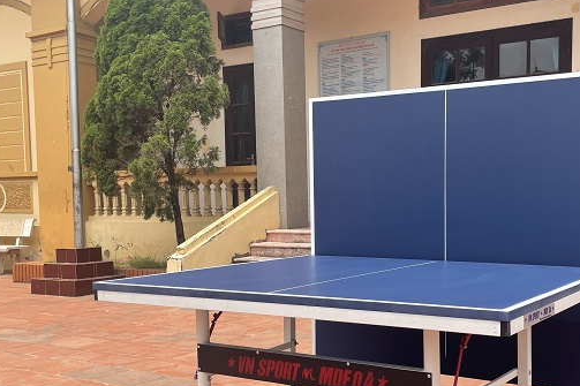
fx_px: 693
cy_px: 256
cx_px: 339
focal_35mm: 43
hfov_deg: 45.3
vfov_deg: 30.9
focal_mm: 4.2
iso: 32
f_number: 1.6
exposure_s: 1/1795
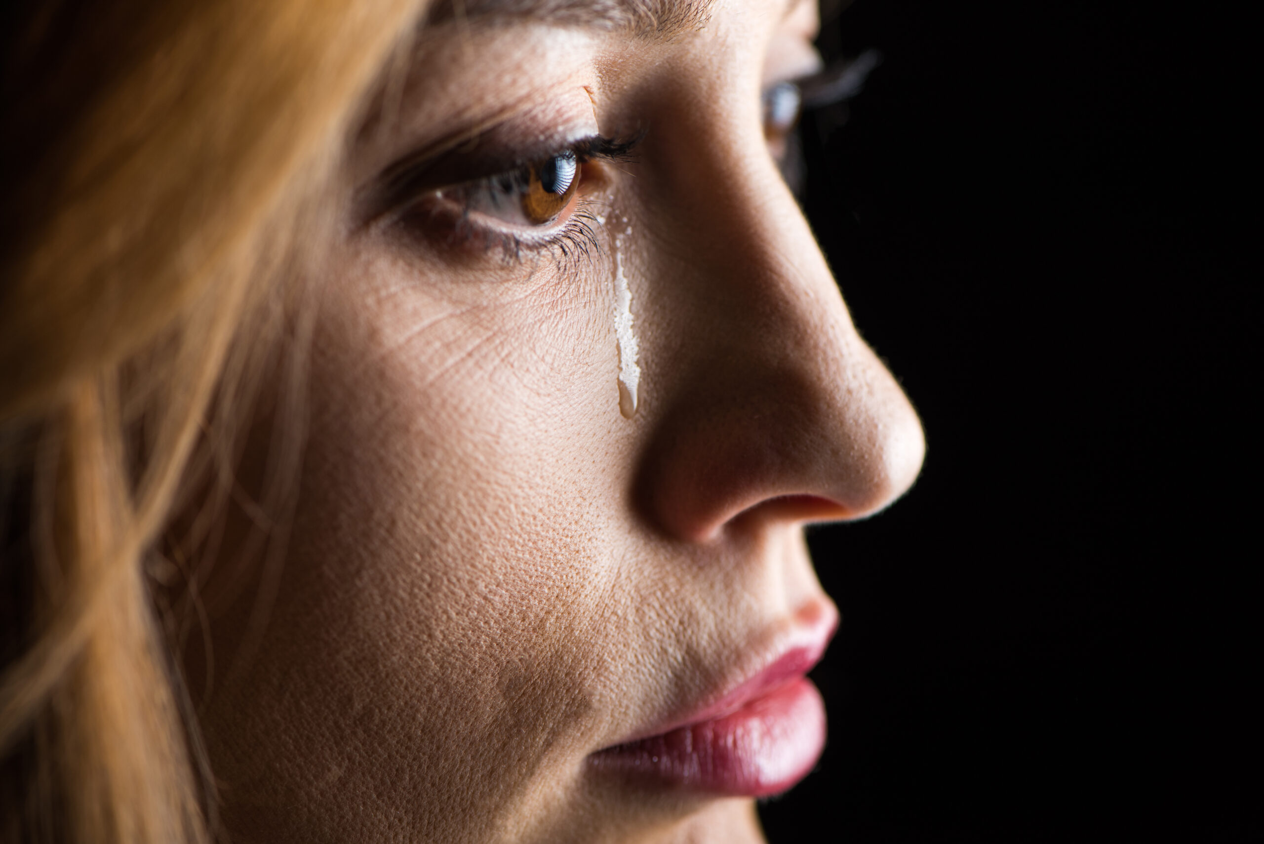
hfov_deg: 19.4
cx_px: 632
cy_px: 422
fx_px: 3688
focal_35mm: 105
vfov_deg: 13.1
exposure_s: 1/200
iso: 100
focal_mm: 105
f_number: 5.6
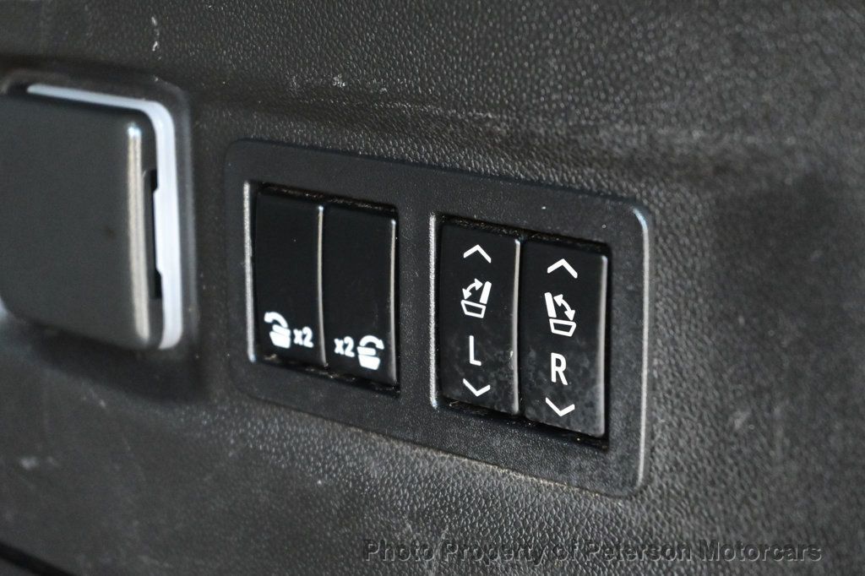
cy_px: 288
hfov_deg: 27.0
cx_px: 432
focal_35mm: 75
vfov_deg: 18.2
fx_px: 1801
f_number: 6.3
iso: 4500
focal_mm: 50
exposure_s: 1/80
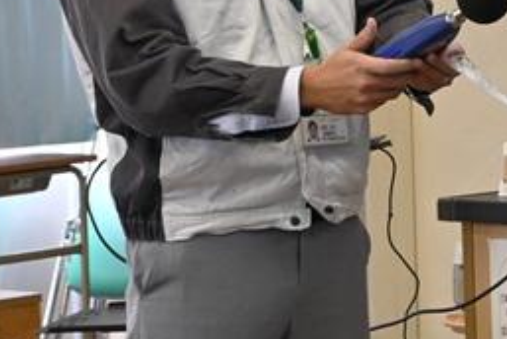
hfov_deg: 8.1
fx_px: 3497
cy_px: -123
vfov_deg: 5.5
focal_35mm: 248
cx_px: 805
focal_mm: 34
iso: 1000
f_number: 5
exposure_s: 1/125
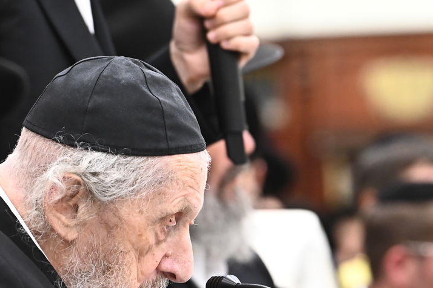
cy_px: 215
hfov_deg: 5.3
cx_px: 283
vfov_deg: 3.5
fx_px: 4715
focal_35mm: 392
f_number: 5
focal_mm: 200
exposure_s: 1/200
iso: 3200
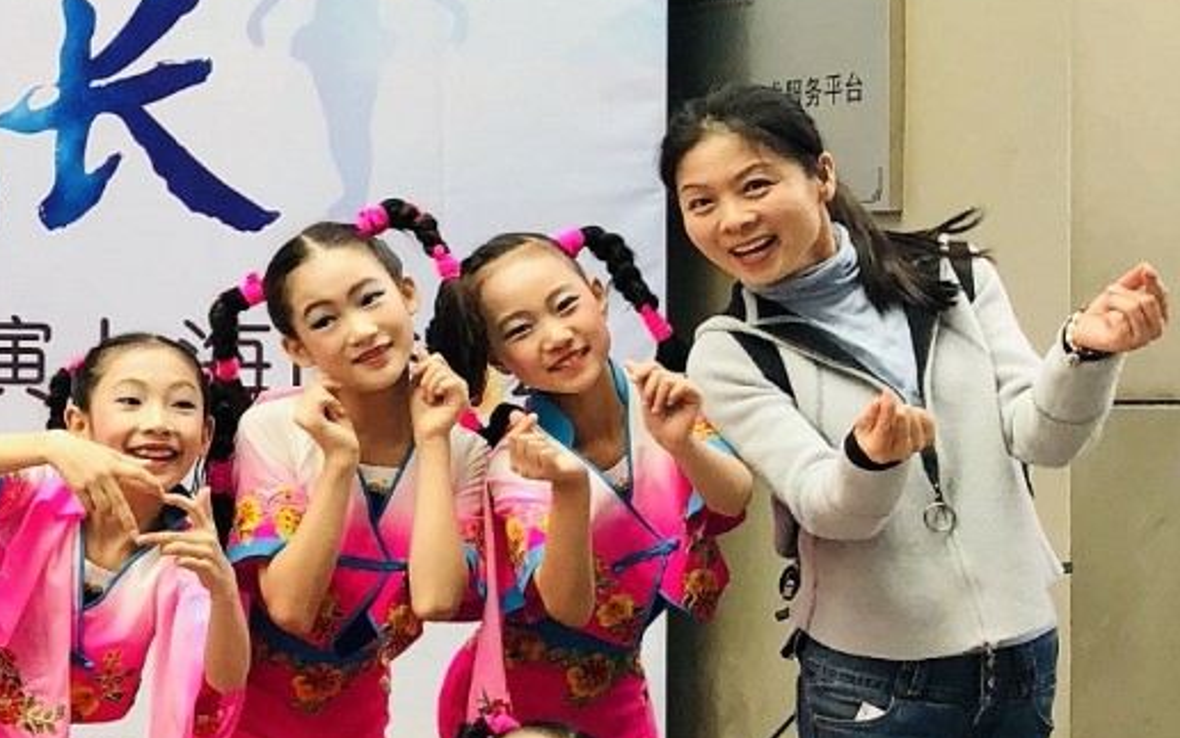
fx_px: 2960
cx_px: -537
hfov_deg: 19.8
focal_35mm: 92
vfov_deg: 14.2
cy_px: 312
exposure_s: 1/120
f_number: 1.8
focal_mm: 4
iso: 64
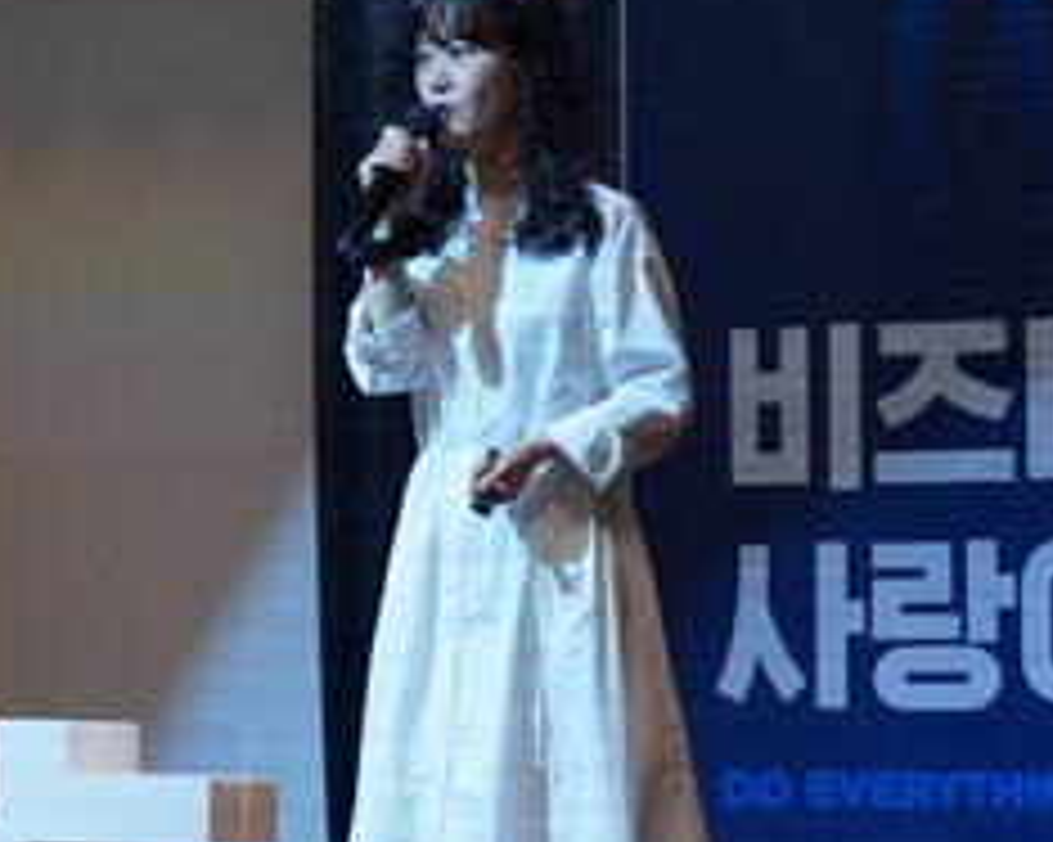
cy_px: 473
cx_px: 212
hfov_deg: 7.6
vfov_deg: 6.1
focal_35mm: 253
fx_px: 7881
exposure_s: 1/125
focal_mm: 70
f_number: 2.8
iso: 1000
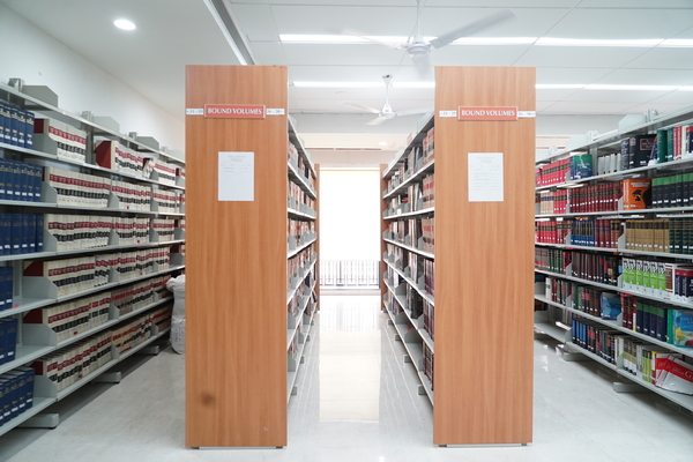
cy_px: 231
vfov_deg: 53.1
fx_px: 462
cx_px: 346
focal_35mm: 24
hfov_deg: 73.7
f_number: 4
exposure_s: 1/160
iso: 1250
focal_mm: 24
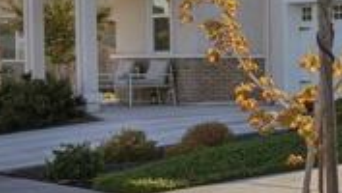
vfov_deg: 10.1
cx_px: 939
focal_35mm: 121
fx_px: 1098
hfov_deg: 12.0
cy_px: 95
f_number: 8
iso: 400
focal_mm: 20
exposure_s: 1/500
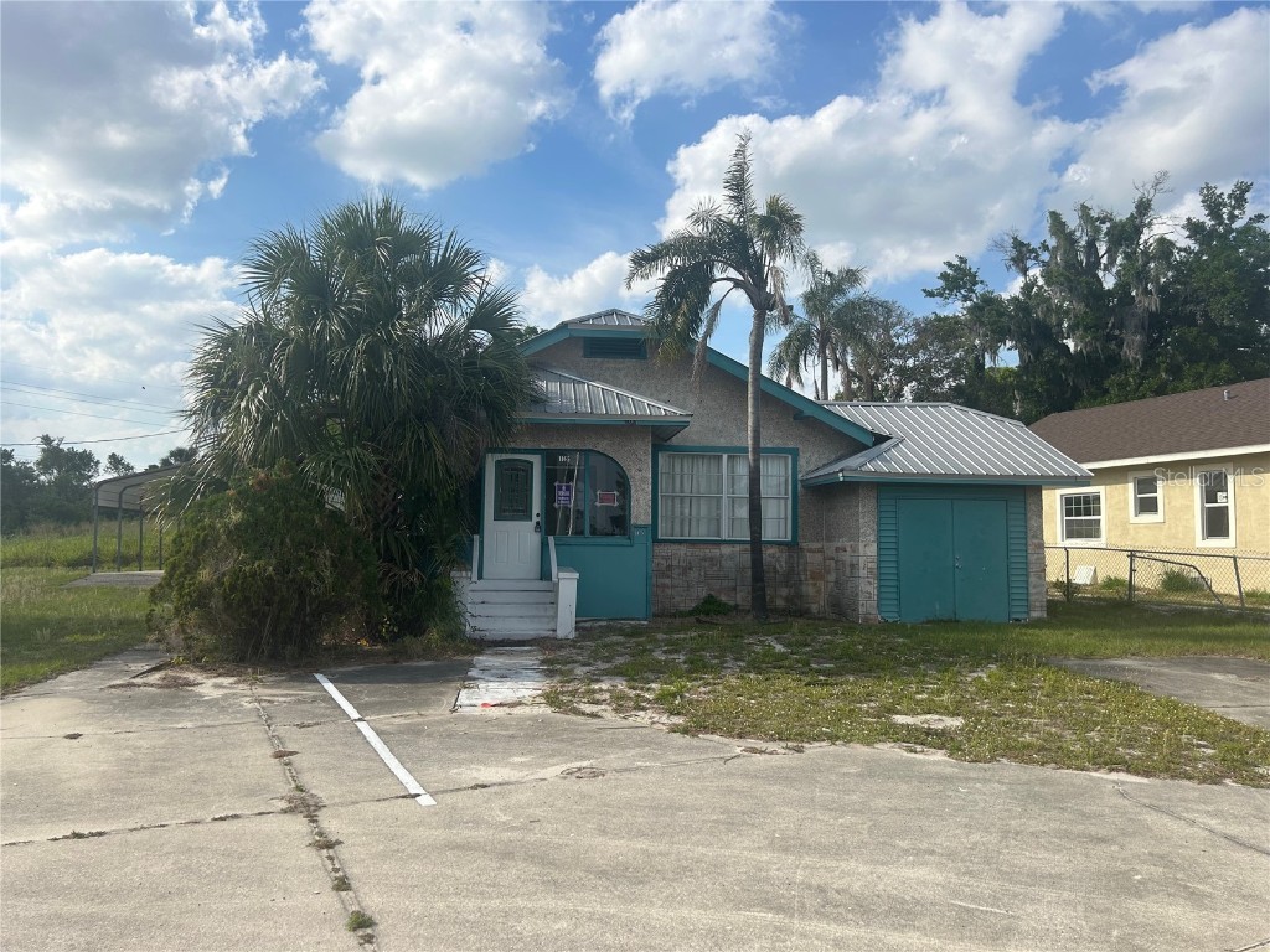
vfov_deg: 53.1
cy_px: 476
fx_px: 954
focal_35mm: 26
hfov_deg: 67.3
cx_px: 635
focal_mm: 5.7
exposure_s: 1/4630
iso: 50
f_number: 1.5
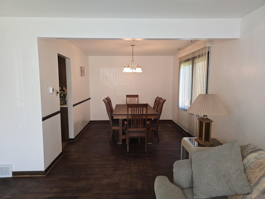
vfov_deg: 58.9
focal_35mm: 23
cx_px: 132
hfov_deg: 73.9
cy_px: 100
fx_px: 176
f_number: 1.7
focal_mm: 6.3
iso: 64
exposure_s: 1/60
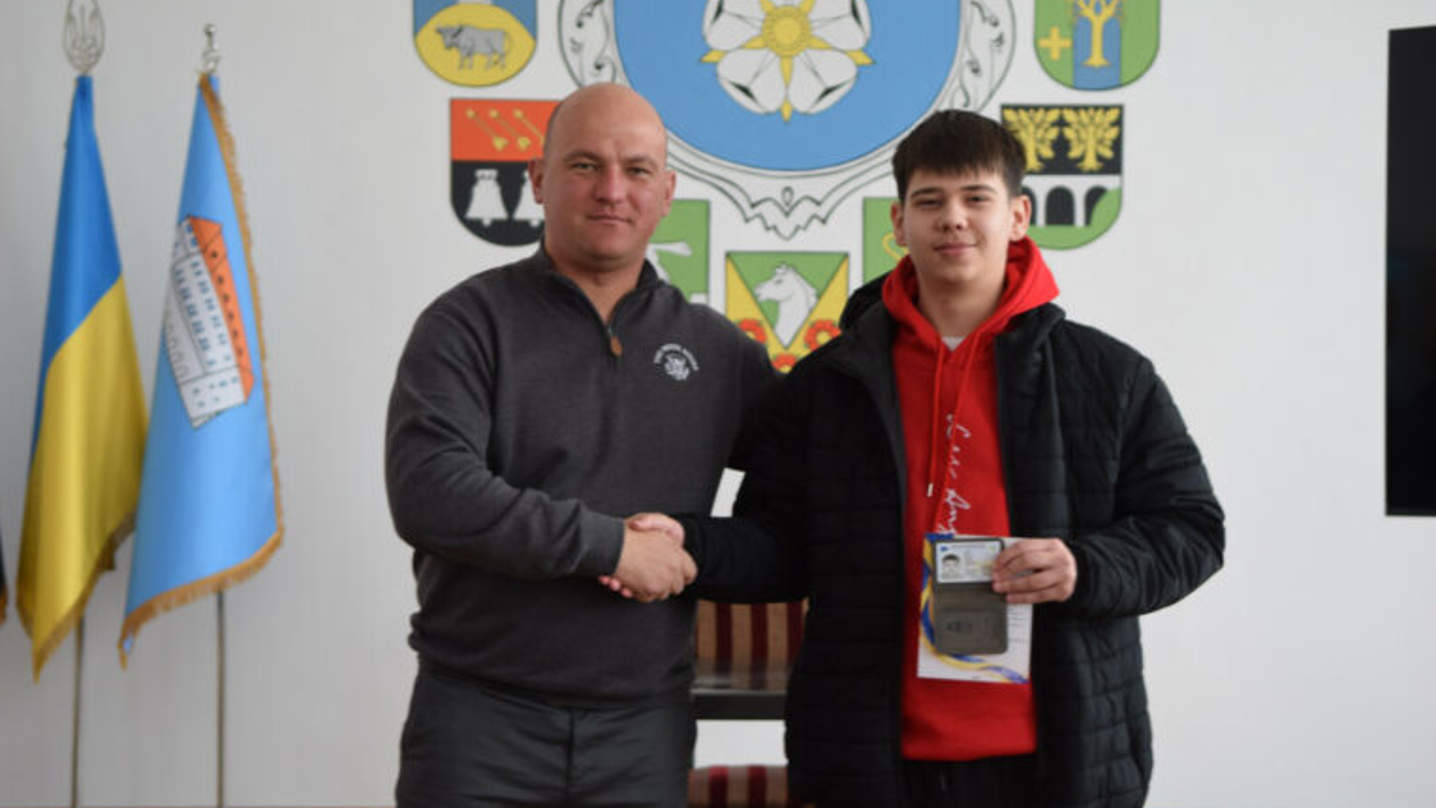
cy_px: 453
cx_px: 716
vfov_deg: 20.1
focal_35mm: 60
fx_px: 2285
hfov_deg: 34.9
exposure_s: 1/60
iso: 900
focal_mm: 38
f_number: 2.8
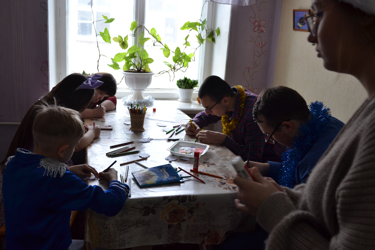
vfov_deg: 40.0
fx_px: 344
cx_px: 188
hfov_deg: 57.2
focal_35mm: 33
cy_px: 125
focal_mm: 22
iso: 400
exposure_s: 1/50
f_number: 4
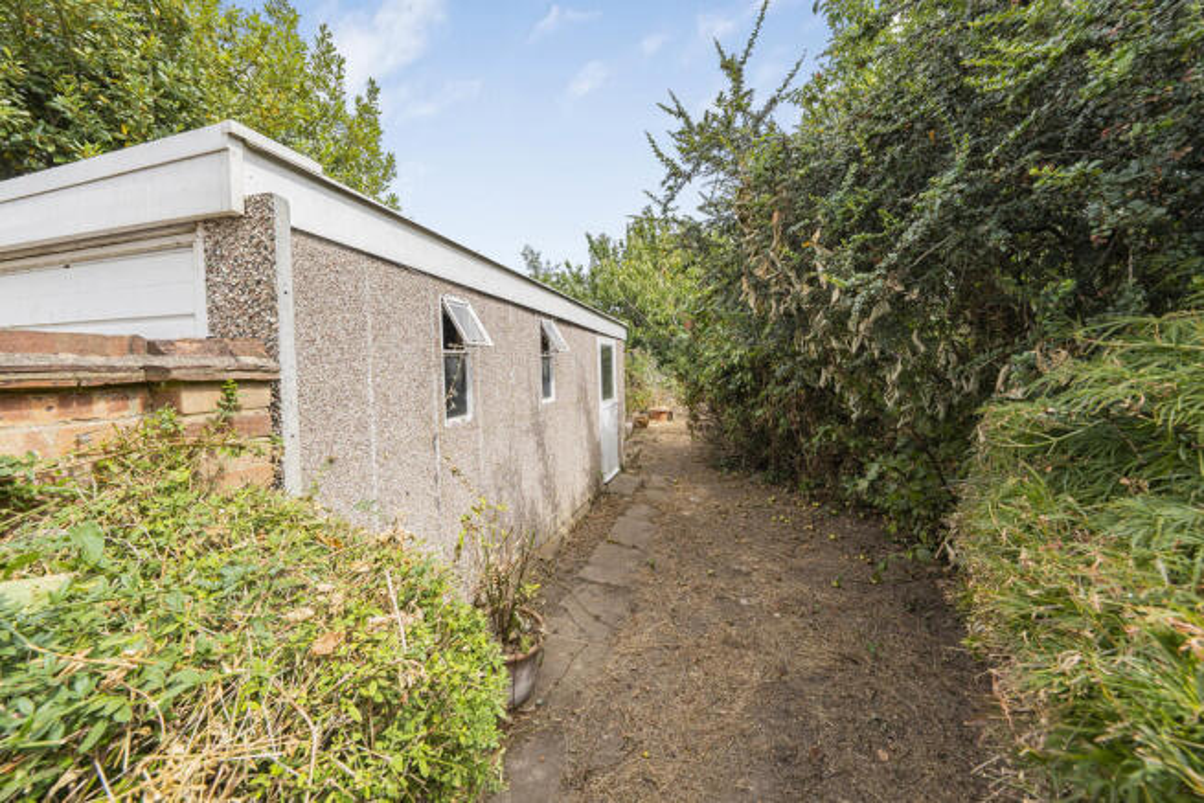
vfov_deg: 90.0
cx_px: 602
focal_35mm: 12
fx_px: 401
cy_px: 402
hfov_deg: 112.6
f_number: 9
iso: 320
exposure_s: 1/320
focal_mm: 12
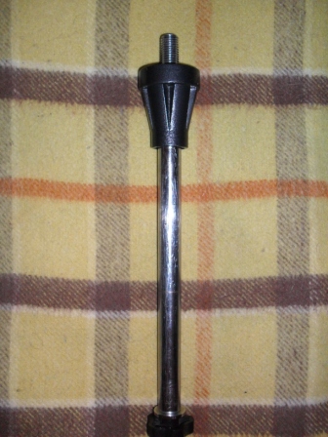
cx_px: 164
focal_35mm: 38
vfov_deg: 49.0
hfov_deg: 37.7
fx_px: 480
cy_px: 218
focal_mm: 6.3
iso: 200
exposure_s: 1/45
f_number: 2.8
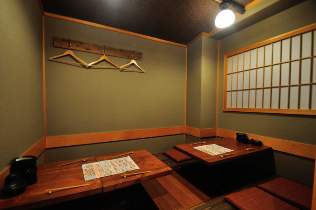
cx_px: 158
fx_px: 132
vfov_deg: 77.2
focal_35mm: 15
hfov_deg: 100.4
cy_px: 105
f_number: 6.3
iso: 800
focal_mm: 10
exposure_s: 1/3
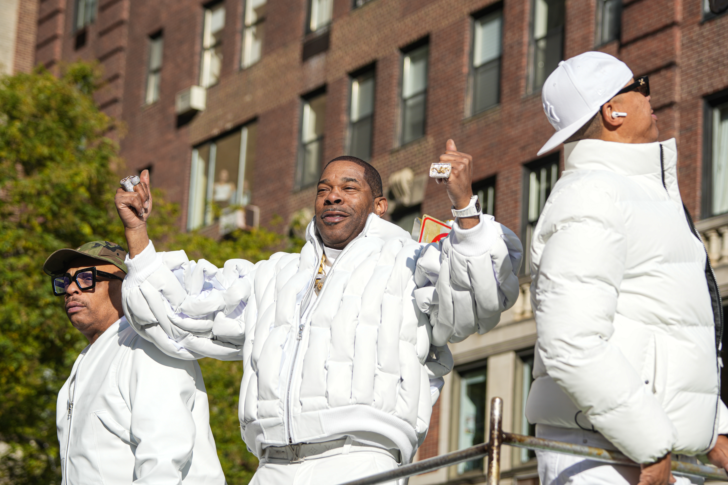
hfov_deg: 18.6
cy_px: 242
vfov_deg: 12.5
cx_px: 364
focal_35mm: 110
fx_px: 2224
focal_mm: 110
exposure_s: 1/1000
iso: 160
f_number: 5.6
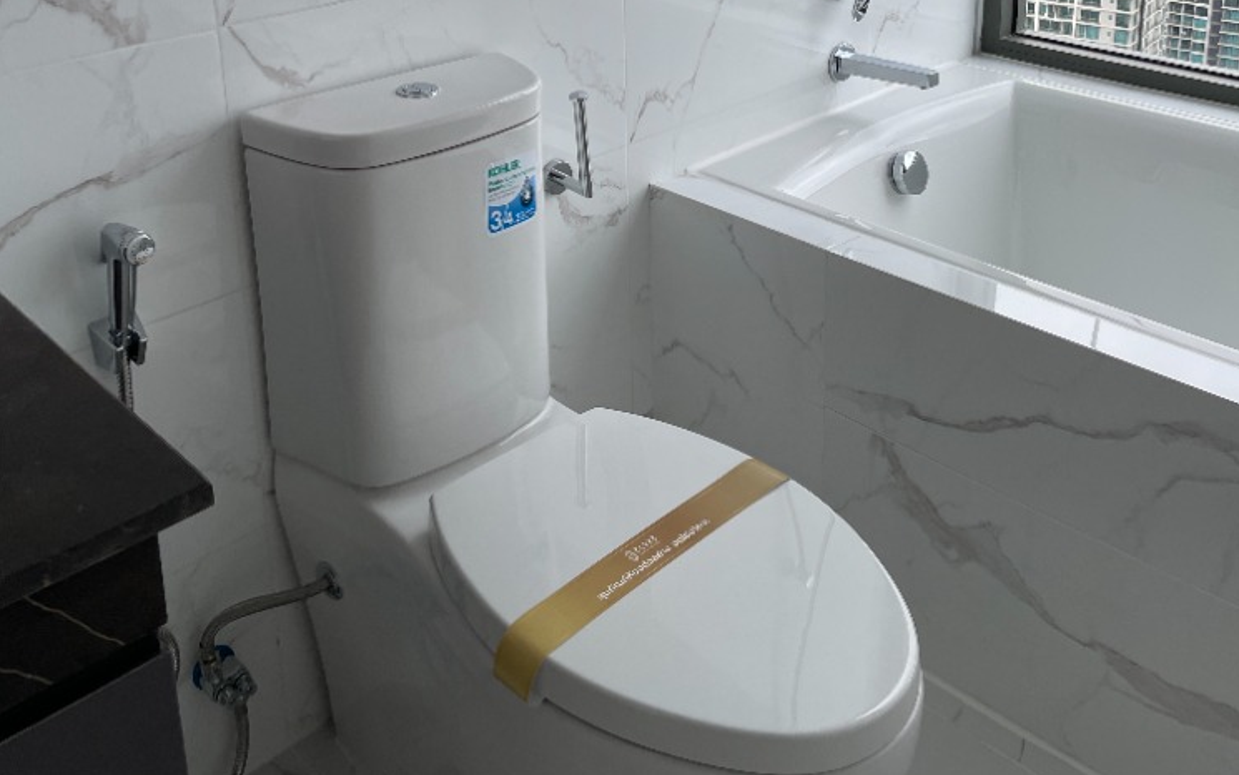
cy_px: -8
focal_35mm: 37
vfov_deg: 31.7
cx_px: 620
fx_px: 1250
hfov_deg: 52.7
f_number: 1.6
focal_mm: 4.2
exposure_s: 1/678
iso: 32
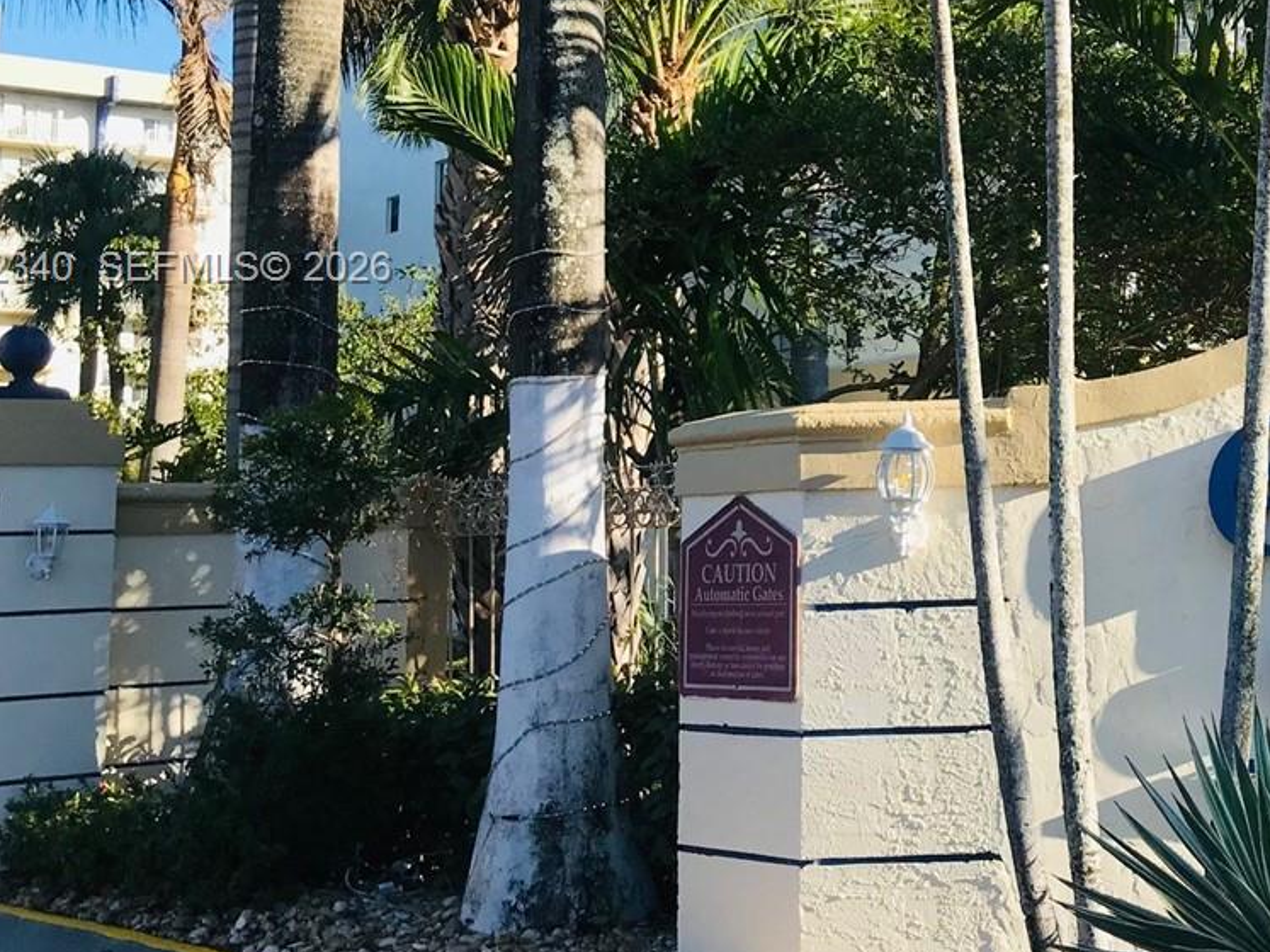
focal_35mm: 60
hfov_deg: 30.3
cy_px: 270
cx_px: 1222
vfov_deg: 24.2
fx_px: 2201
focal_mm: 3.99
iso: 20
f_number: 1.8
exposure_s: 1/1064
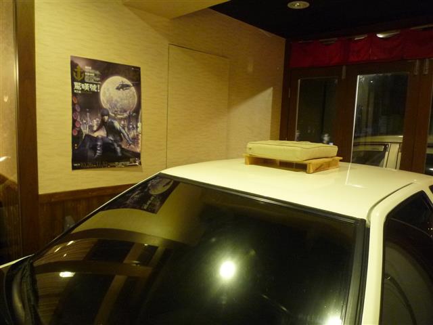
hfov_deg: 69.4
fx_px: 313
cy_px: 162
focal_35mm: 25
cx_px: 216
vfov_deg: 54.9
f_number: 2.8
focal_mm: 4.4
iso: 400
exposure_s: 1/13
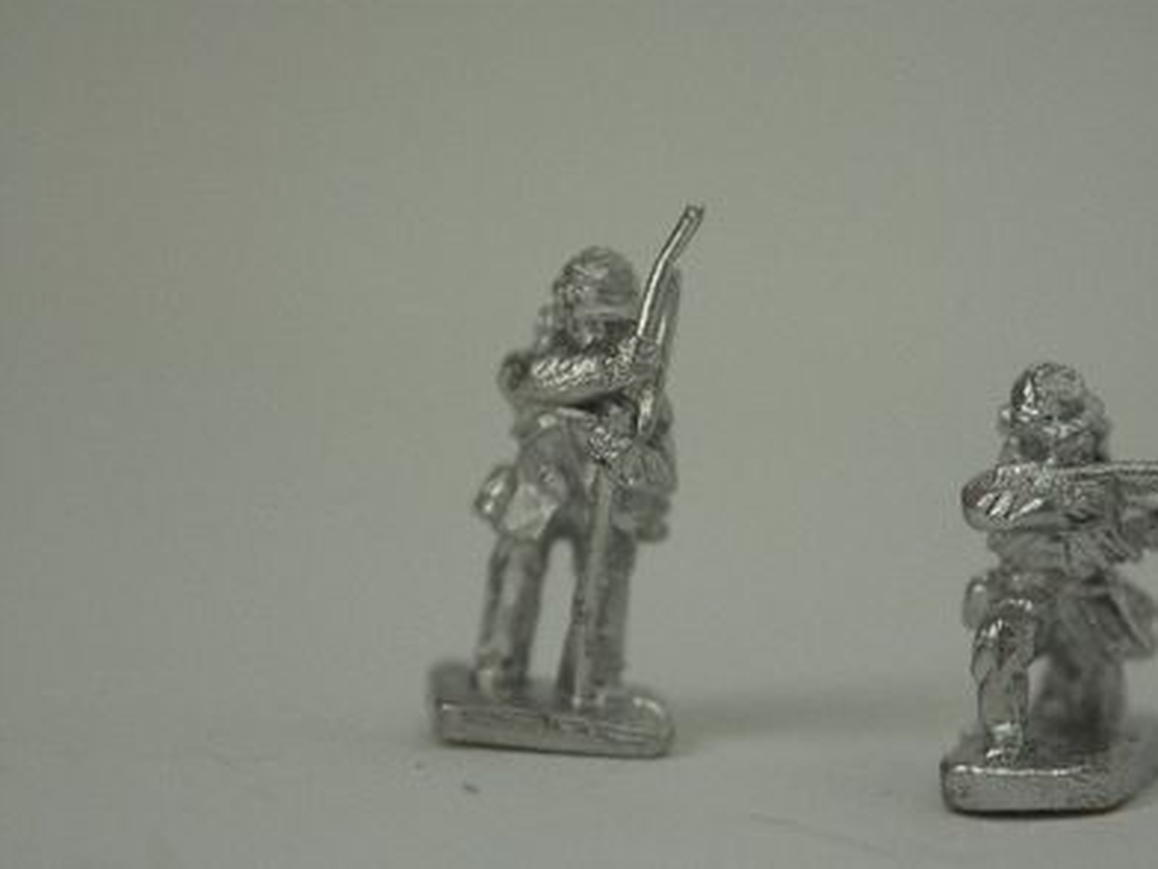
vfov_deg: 7.3
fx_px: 6824
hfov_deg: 9.7
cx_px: 585
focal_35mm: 204
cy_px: 429
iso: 200
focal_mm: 50.8
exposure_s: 1/15
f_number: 3.5
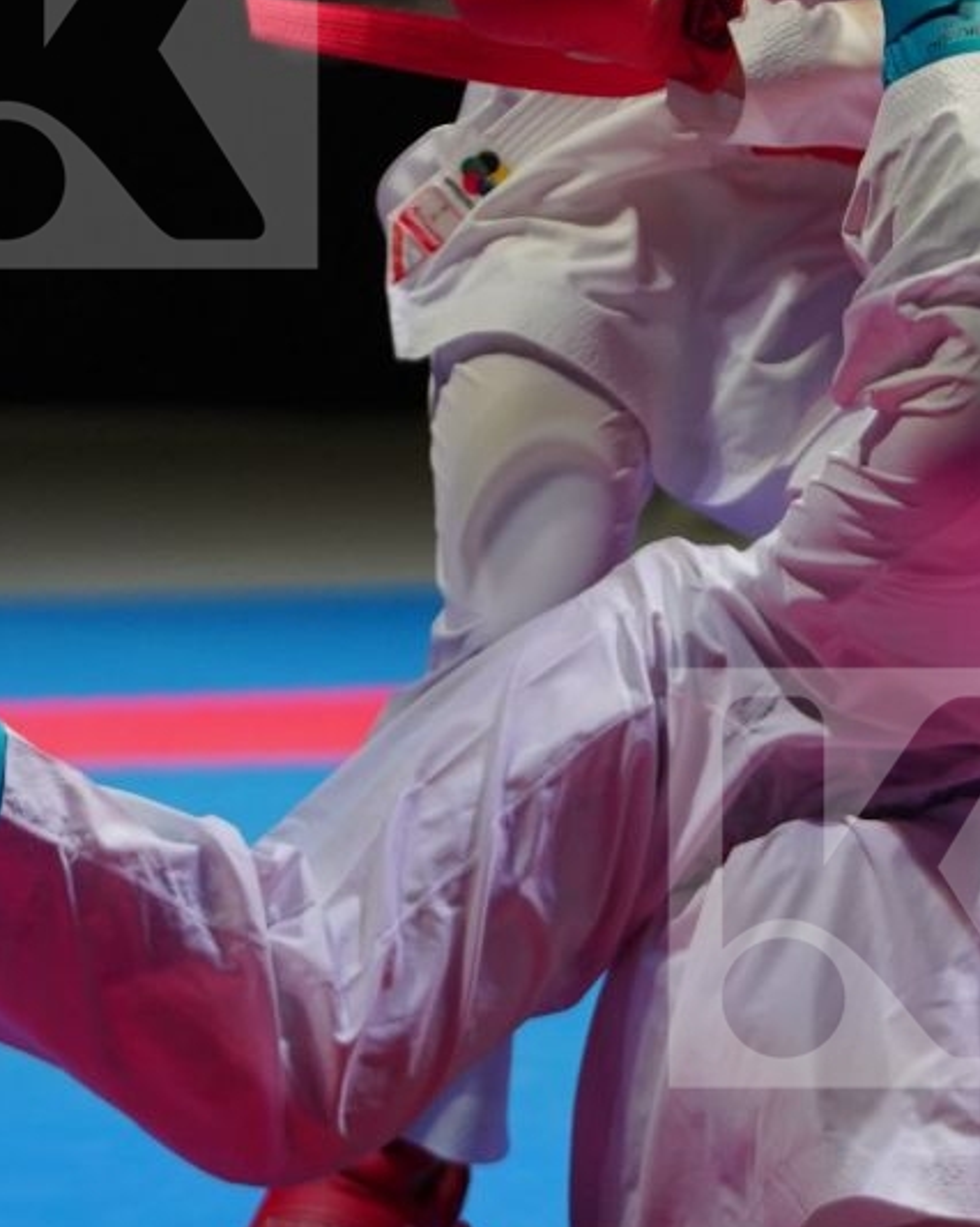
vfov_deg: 6.5
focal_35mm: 295
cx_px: 883
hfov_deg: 5.2
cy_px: 60
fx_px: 10701
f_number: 2.8
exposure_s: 1/1000
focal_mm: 93
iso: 1250
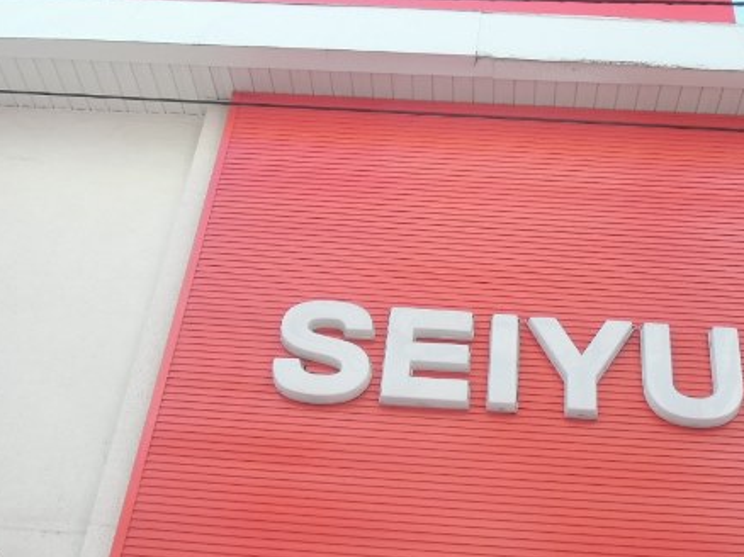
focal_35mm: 48
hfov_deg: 39.6
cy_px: 274
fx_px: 1031
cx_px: 421
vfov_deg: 30.2
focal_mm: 5.36
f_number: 3.5
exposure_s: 1/125
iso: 64
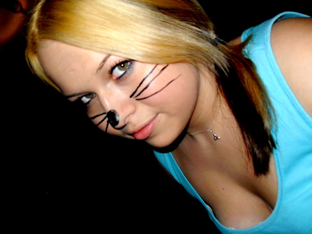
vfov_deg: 41.8
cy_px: 117
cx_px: 156
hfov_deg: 54.0
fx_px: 306
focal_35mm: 34
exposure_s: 1/45
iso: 100
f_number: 2.8
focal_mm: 6.3
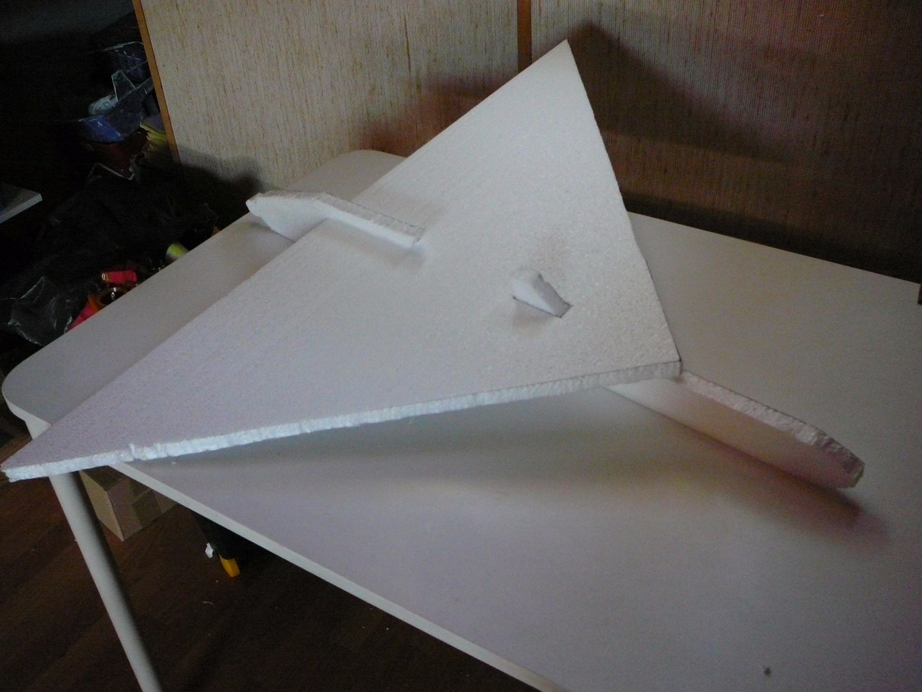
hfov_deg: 52.6
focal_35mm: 35
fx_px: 932
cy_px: 346
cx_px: 461
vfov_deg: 40.7
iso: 400
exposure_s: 1/100
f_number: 2.8
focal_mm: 5.2
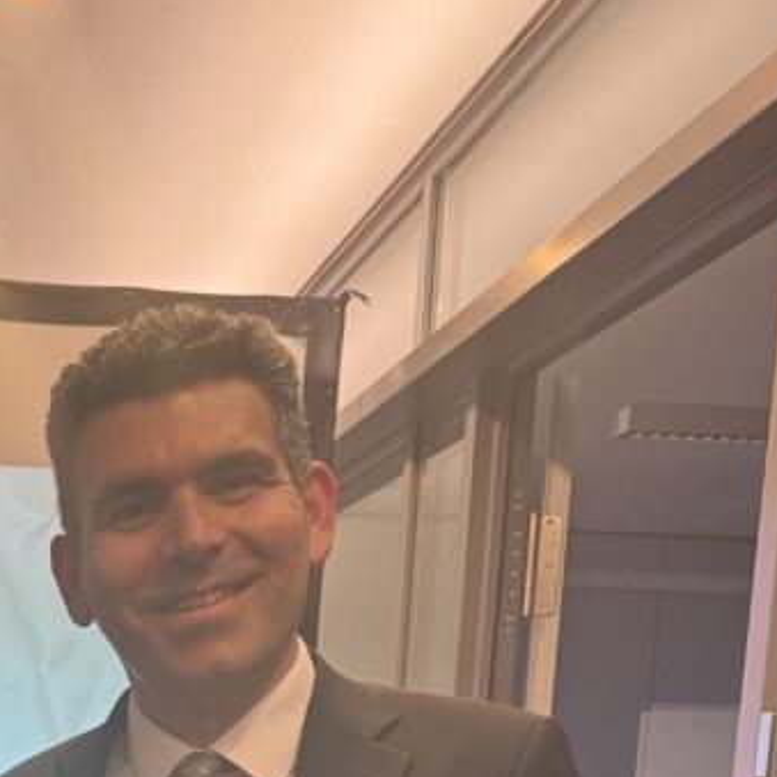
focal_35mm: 64
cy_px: 1082
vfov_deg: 23.0
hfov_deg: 25.3
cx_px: -41
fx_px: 1625
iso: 200
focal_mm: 6.76
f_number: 1.78
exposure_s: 1/50
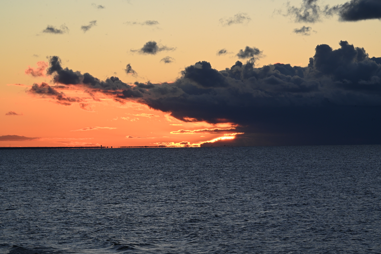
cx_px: 190
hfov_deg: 11.6
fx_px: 1883
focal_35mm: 178
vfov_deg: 7.7
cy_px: 127
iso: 640
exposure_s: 1/100
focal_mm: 178
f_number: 20
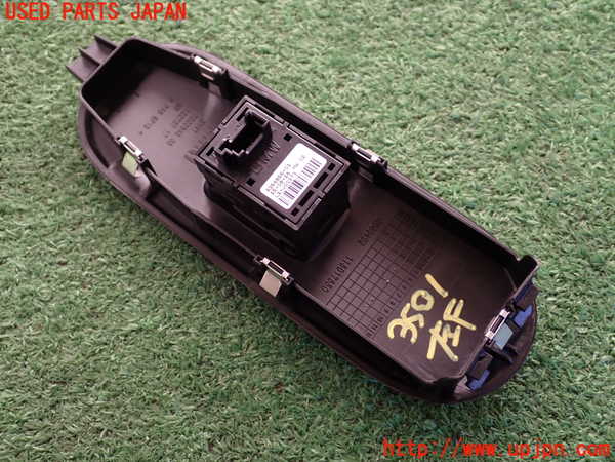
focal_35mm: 41
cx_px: 308
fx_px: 728
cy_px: 231
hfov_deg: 45.8
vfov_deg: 35.1
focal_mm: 7.31
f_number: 2.8
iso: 160
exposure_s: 1/80
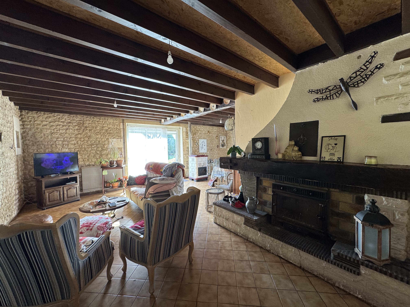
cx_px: 205
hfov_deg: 102.1
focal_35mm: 14
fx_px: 166
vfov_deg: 85.7
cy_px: 154
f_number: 2.2
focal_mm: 2.22
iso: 160
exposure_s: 1/99
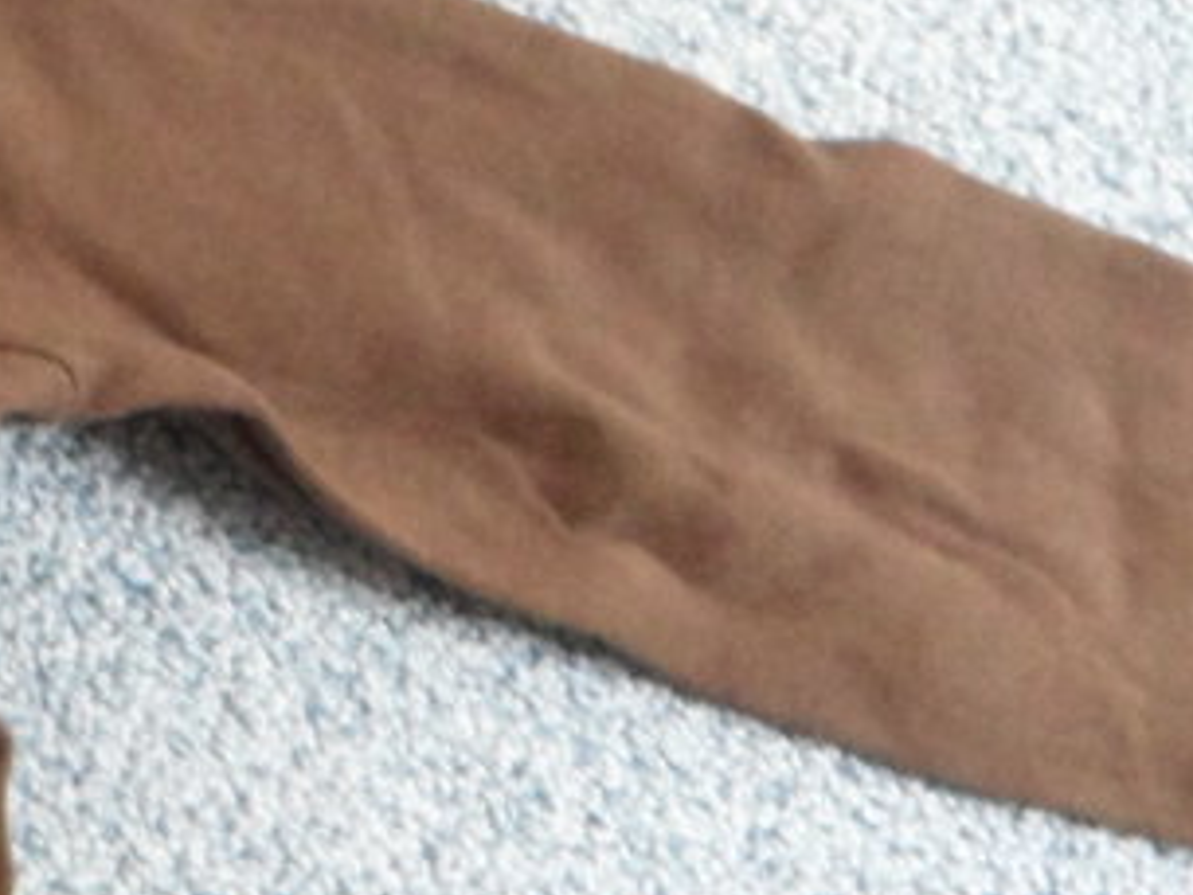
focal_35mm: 105
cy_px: 406
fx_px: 3620
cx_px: -667
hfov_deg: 16.8
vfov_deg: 14.1
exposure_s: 1/30
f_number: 2.9
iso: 320
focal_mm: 4.1
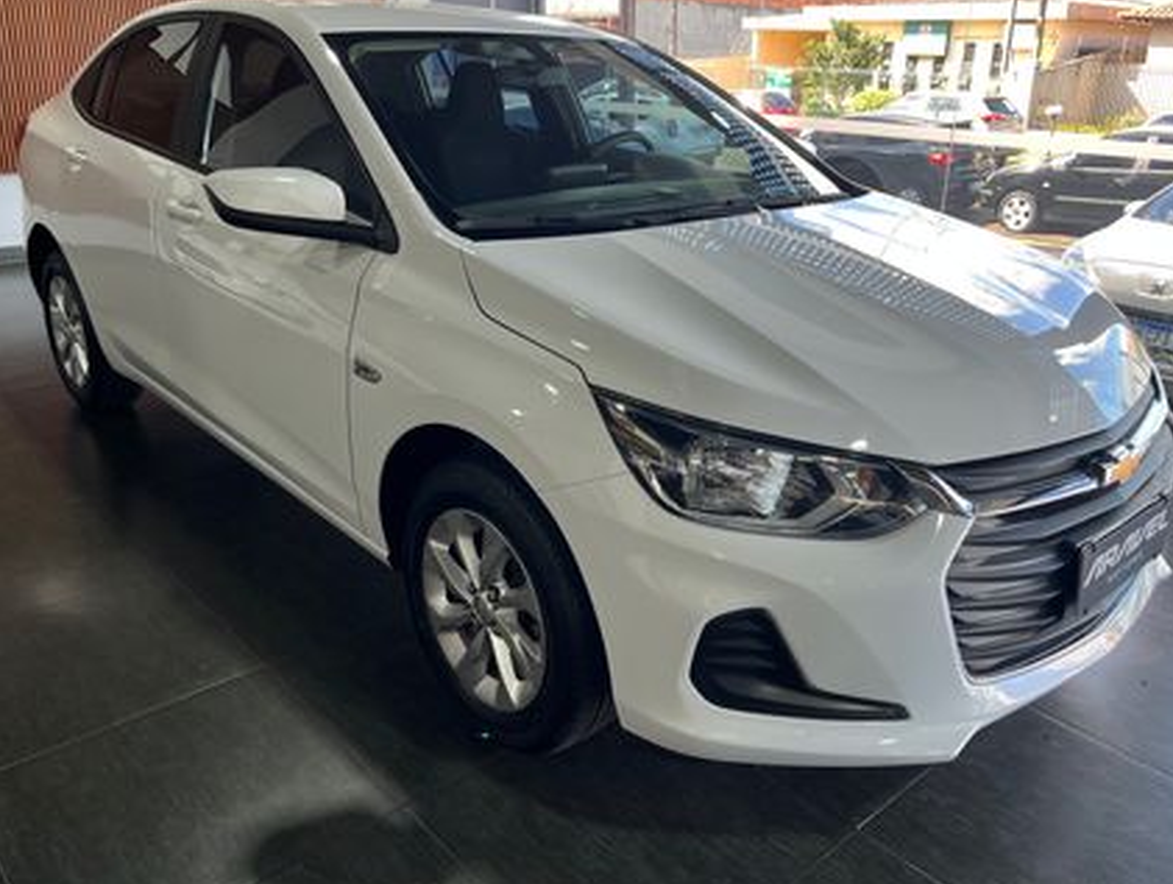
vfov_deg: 48.3
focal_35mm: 29
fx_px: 984
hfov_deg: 61.6
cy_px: 413
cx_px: 602
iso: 50
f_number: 1.6
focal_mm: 5.1
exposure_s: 1/121
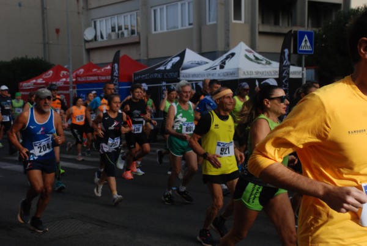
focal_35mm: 57
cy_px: 123
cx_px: 184
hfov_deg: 35.0
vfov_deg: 23.9
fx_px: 582
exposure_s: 1/1600
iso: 1000
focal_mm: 38
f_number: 7.1
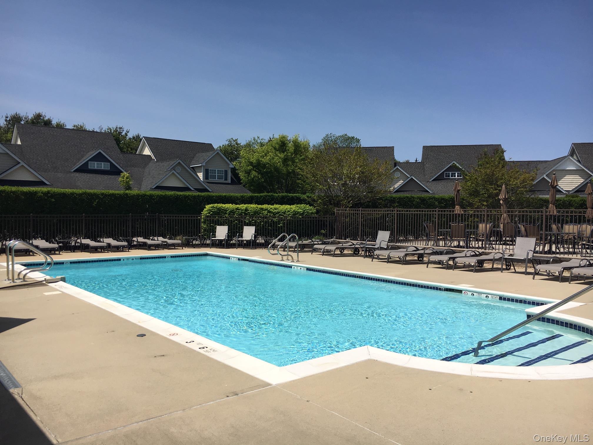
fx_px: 497
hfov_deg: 61.7
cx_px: 296
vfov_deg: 48.2
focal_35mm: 29
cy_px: 222
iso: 25
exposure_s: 1/2959
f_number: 2.2
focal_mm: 4.15
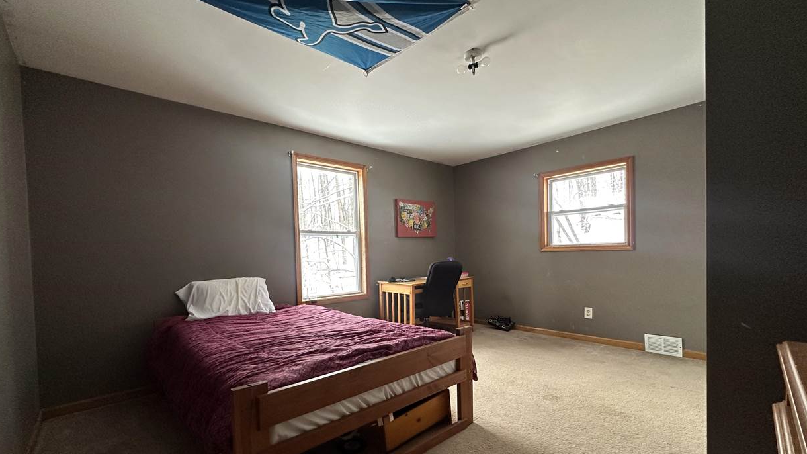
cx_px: 384
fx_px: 342
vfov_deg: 66.7
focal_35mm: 16
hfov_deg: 99.3
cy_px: 263
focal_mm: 2.22
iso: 250
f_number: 2.2
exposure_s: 1/60
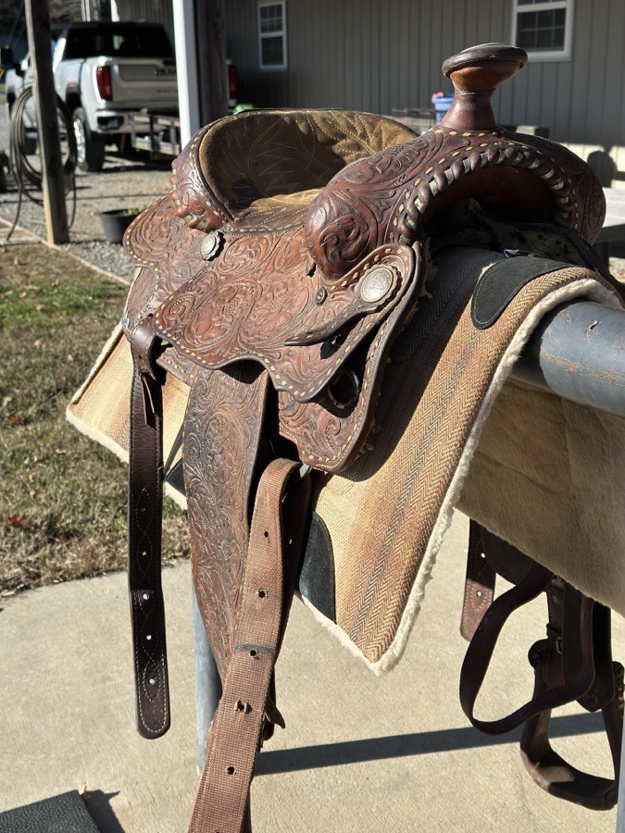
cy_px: 416
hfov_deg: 30.3
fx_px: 1156
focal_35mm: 48
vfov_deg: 39.7
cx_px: 312
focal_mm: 6.86
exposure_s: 1/3597
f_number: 1.78
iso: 100
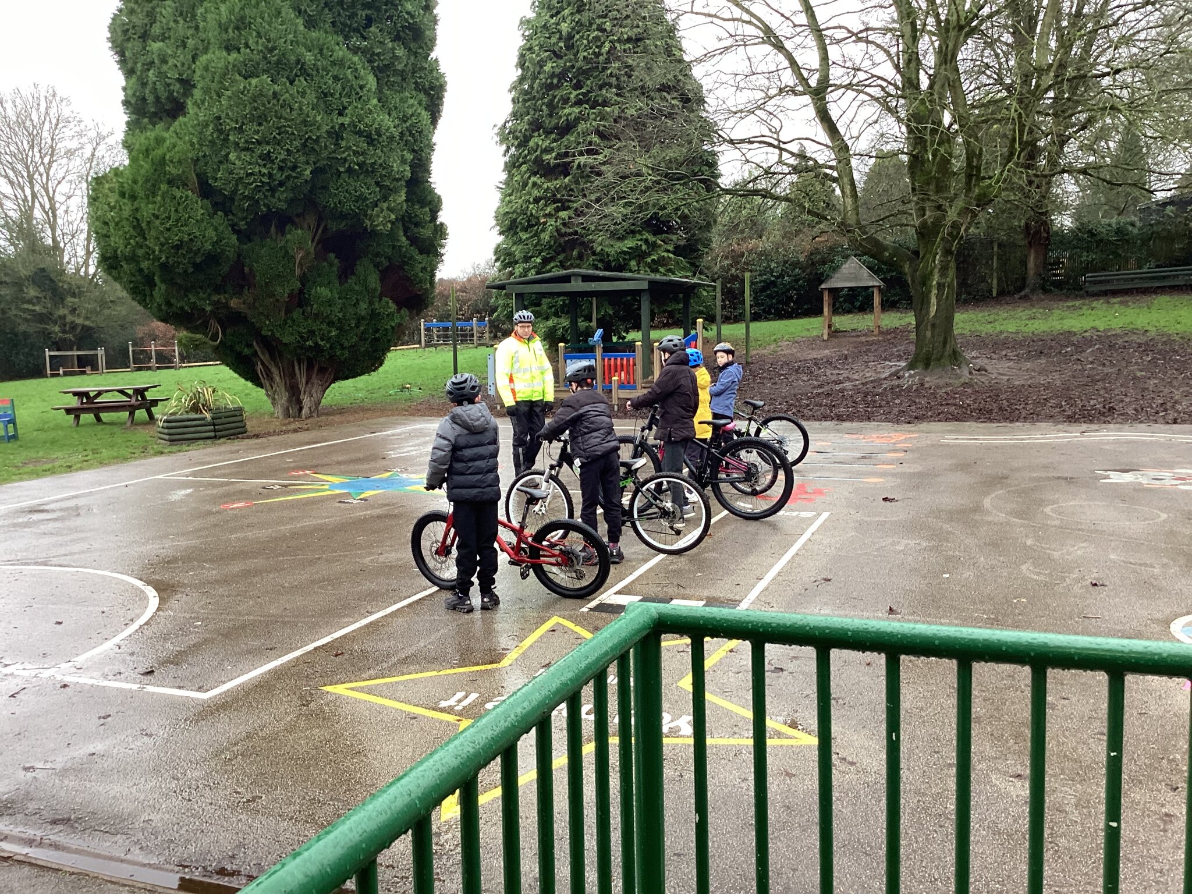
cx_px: 596
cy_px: 447
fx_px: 1067
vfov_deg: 45.4
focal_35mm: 31
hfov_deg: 58.4
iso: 100
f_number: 2.4
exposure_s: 1/60
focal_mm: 3.3
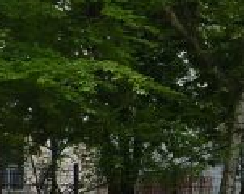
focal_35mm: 166
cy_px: 247
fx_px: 1196
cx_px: 562
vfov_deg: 9.1
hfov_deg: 10.3
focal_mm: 4.1
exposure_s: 1/100
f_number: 4
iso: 80
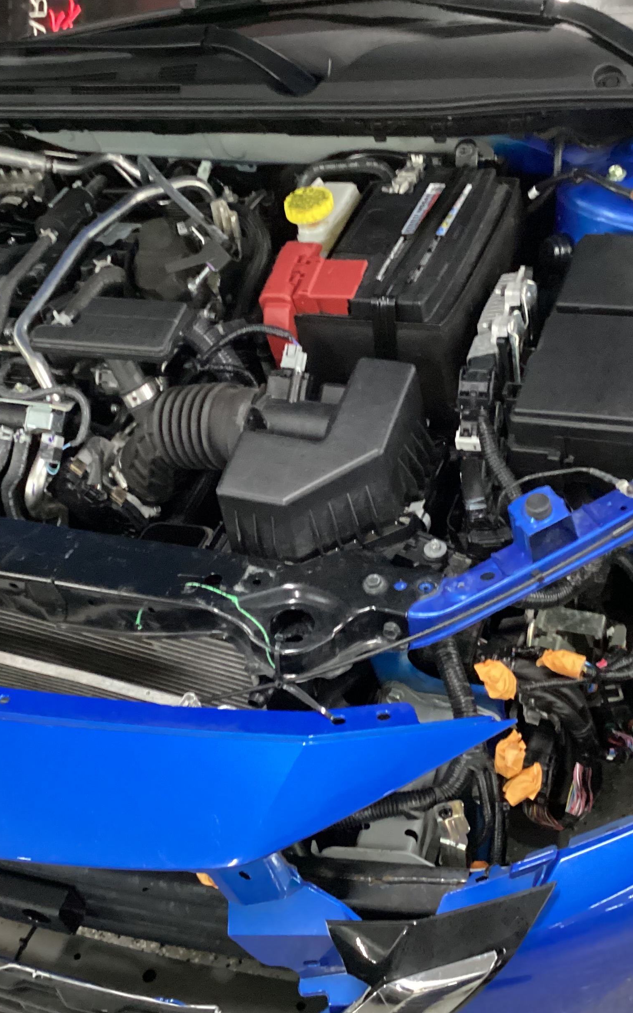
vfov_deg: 45.3
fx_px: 1214
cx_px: 294
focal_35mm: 44
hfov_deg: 29.2
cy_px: 505
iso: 800
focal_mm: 3.3
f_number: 2.4
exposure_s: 1/30
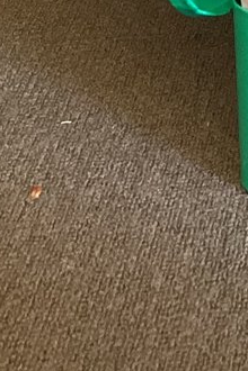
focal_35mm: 148
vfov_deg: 13.3
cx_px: 515
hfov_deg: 8.7
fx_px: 1529
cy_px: -139
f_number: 2.4
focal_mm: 3.3
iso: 200
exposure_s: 1/60
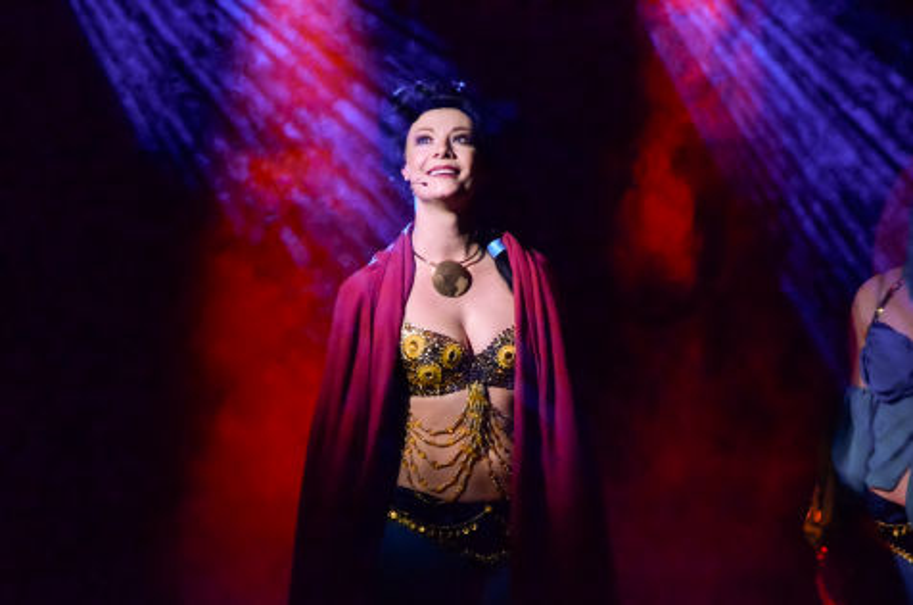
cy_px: 302
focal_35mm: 330
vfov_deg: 4.1
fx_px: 8350
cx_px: 456
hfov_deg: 6.3
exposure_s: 1/200
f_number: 5.3
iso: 6400
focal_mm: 220
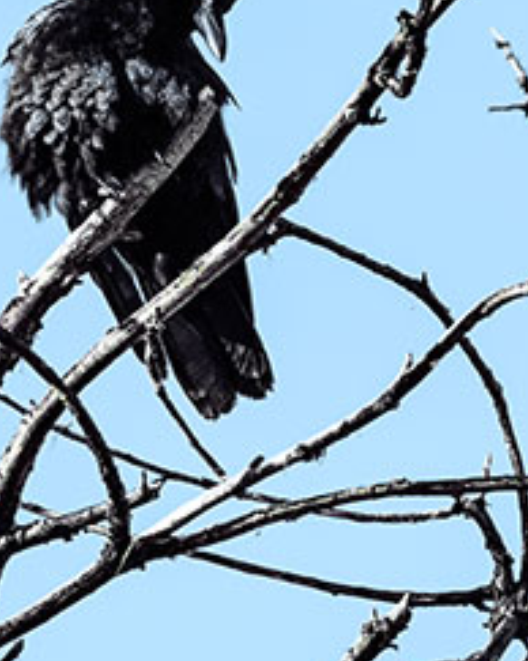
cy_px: 241
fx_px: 22668
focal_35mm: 1159
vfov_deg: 1.7
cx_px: -35
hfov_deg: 1.3
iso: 1600
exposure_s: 1/2500
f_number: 11
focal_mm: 600
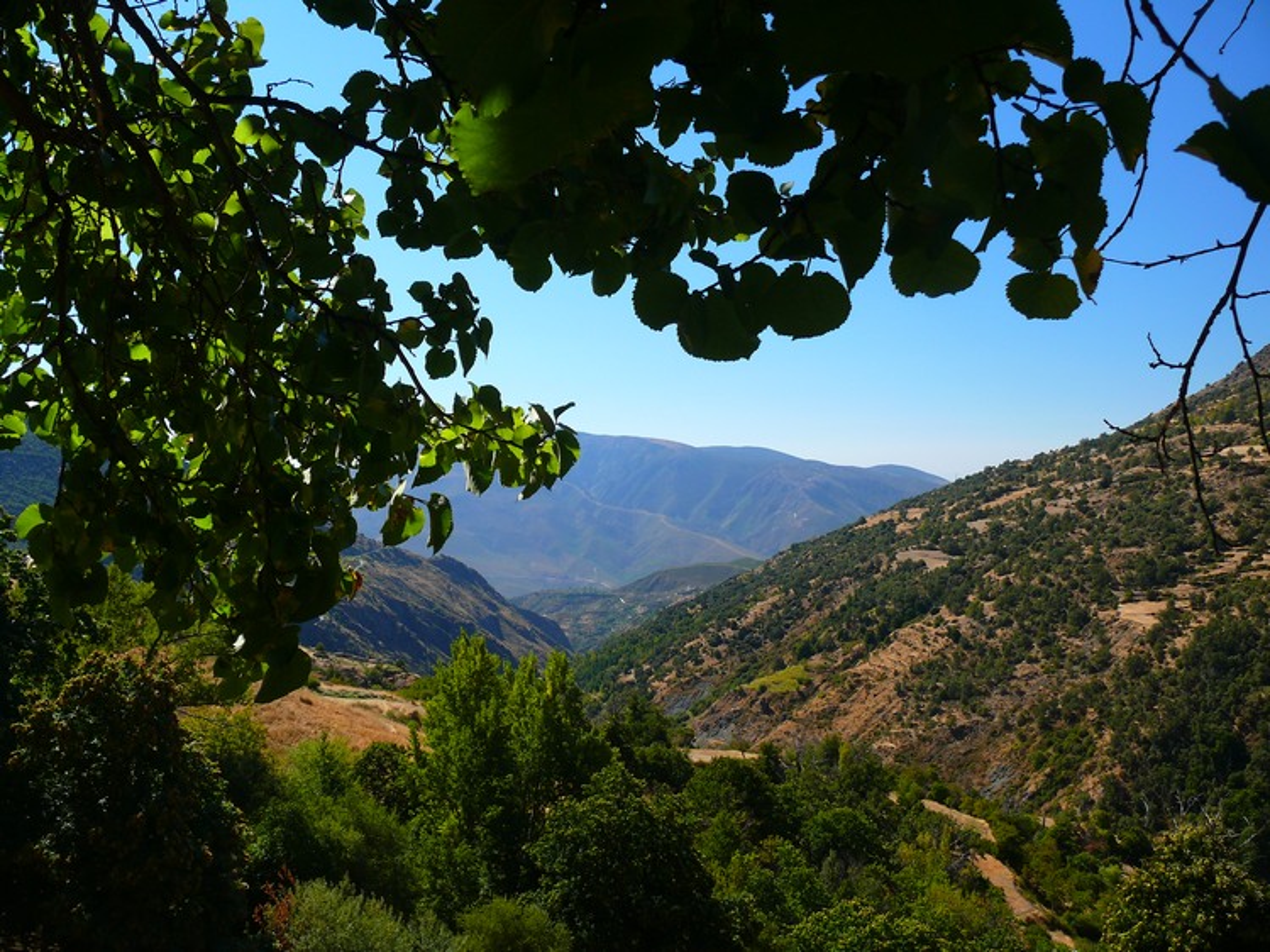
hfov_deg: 52.6
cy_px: 476
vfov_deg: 40.7
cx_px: 635
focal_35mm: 35
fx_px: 1284
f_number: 4
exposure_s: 1/200
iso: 100
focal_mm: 7.4
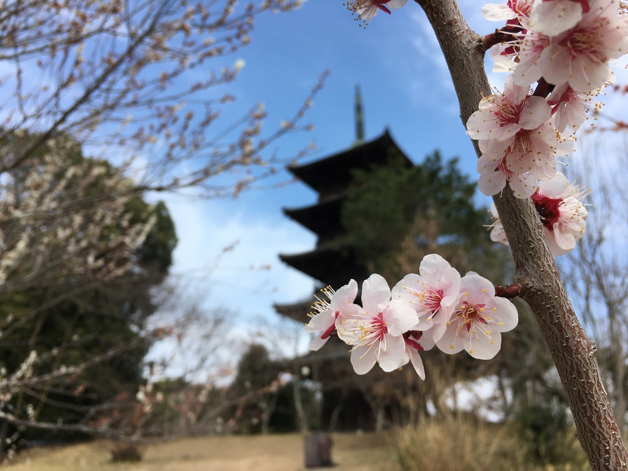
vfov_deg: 48.2
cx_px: 314
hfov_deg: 61.7
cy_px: 236
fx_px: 526
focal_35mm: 29
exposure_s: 1/874
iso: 25
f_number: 2.2
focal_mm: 4.15
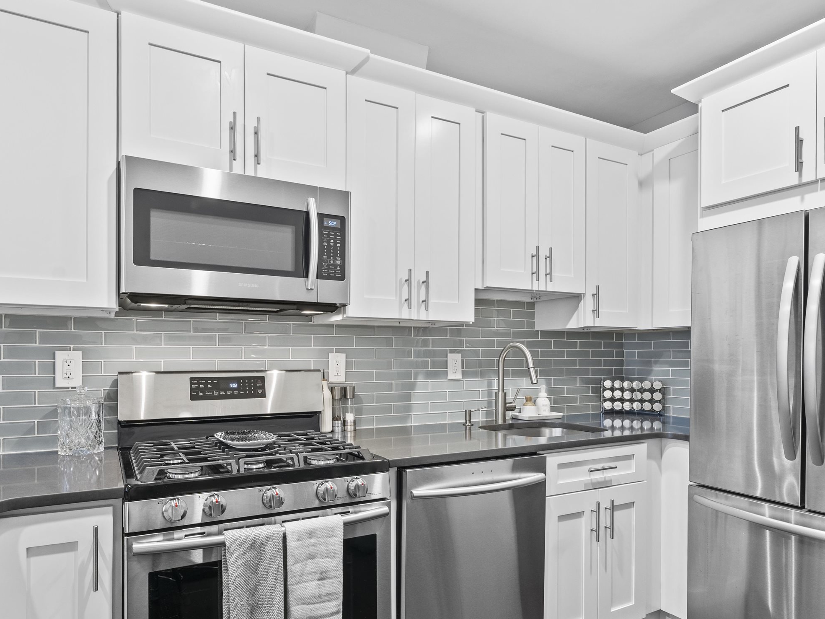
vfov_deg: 63.1
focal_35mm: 21
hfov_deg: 78.5
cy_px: 358
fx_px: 501
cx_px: 354
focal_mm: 14
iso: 200
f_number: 8
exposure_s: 5
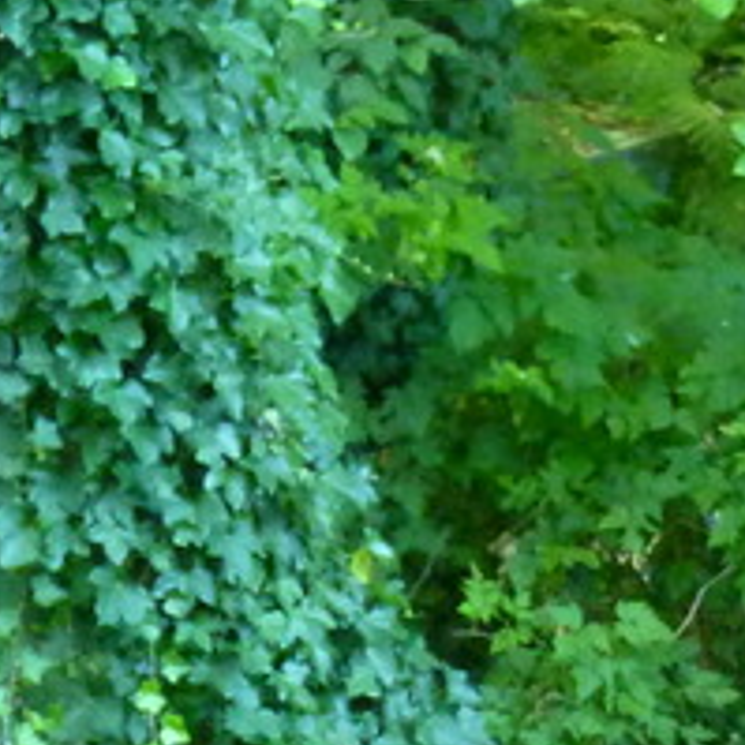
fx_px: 6233
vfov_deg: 6.7
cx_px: 1591
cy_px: 1374
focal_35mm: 256
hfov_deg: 6.6
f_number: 4.2
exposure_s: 1/10
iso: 400
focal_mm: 8.1
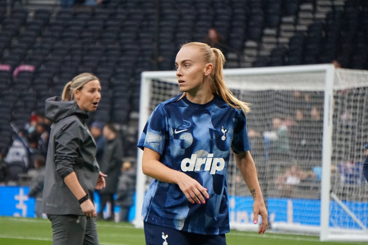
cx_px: 163
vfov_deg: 3.6
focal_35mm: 377
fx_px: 3852
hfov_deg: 5.5
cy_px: 141
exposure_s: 1/1000
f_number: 6.3
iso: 3200
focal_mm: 210
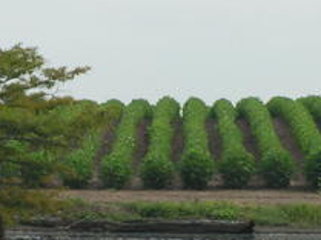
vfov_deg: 2.7
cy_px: 188
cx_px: 200
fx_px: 5008
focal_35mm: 541
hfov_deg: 3.7
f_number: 5
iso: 50
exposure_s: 1/400
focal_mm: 28.8
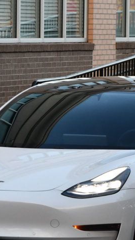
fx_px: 2176
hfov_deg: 3.6
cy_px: 135
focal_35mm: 342
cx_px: 93
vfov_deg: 6.3
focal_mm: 102
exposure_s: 1/250
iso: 500
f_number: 4.8
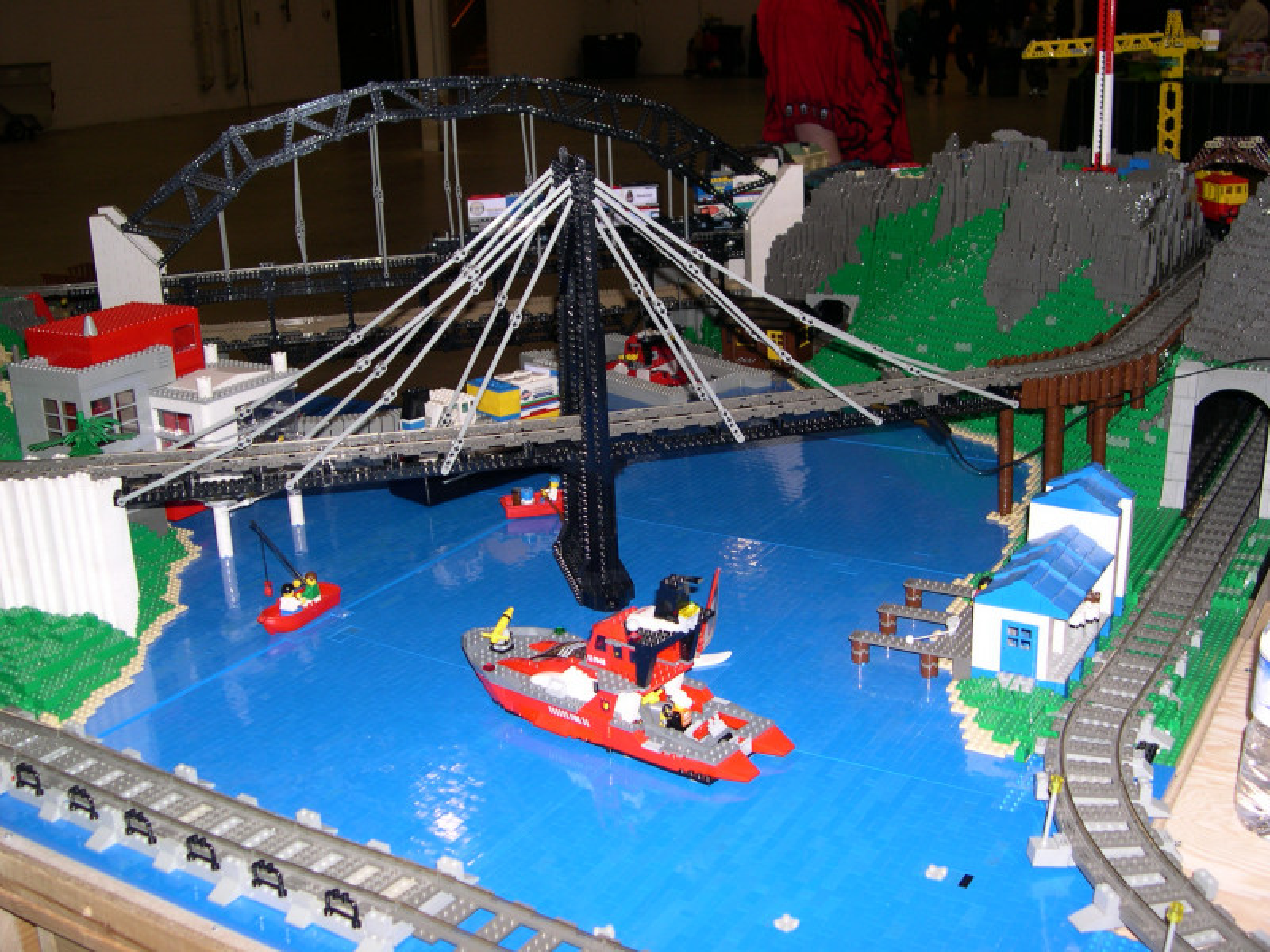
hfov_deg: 49.0
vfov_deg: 37.7
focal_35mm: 38
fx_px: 1394
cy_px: 476
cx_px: 635
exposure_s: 1/60
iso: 100
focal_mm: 8
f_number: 2.8
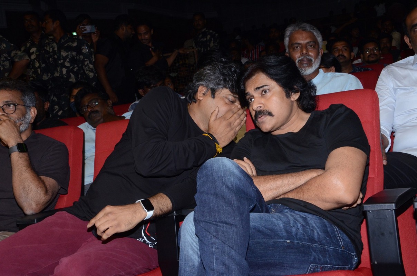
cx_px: 208
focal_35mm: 51
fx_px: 590
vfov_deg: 26.4
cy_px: 138
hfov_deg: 39.0
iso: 1250
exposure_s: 1/125
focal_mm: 34
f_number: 14
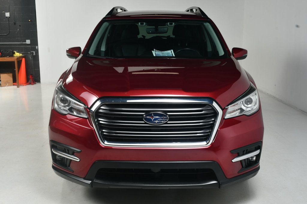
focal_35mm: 40
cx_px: 154
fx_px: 341
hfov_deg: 48.5
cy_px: 102
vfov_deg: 33.4
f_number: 13
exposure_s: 1/160
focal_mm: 27
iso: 100
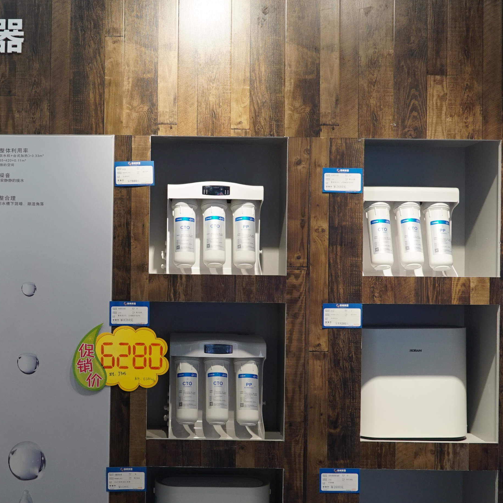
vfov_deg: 36.8
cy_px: 252
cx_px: 148
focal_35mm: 46
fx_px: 756
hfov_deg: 36.2
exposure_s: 1/160
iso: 640
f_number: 4
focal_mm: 24
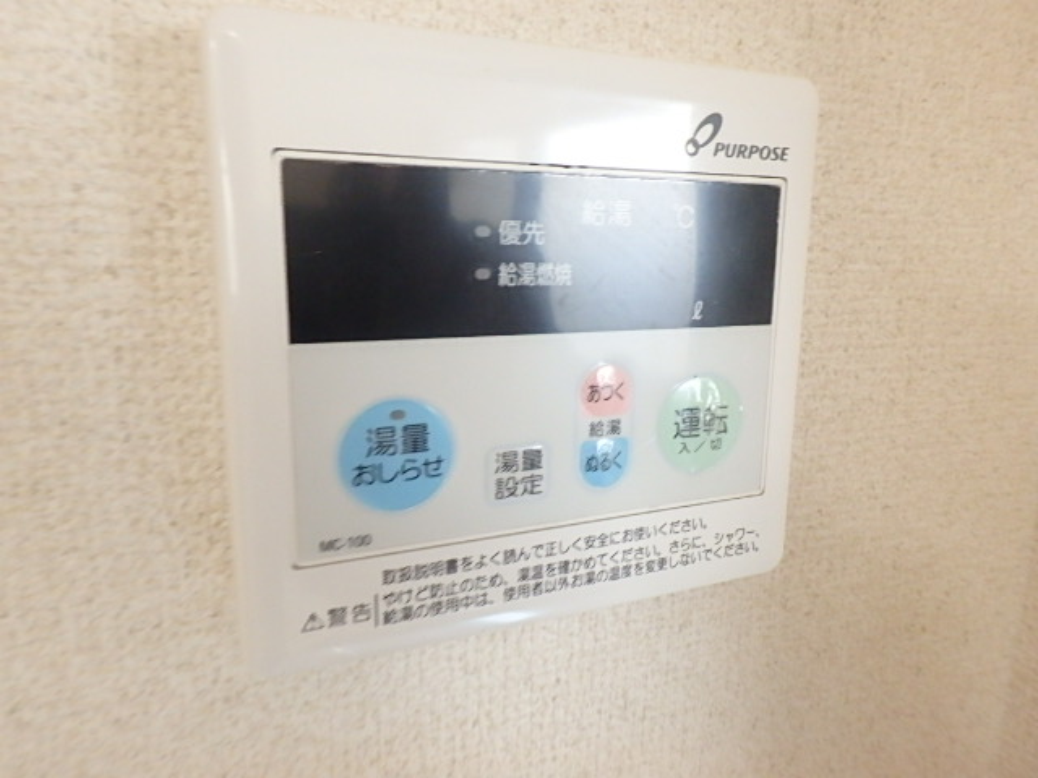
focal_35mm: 24
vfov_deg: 56.8
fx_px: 720
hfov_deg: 71.6
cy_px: 389
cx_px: 519
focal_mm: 4.2
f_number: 3.9
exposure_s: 1/30
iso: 640
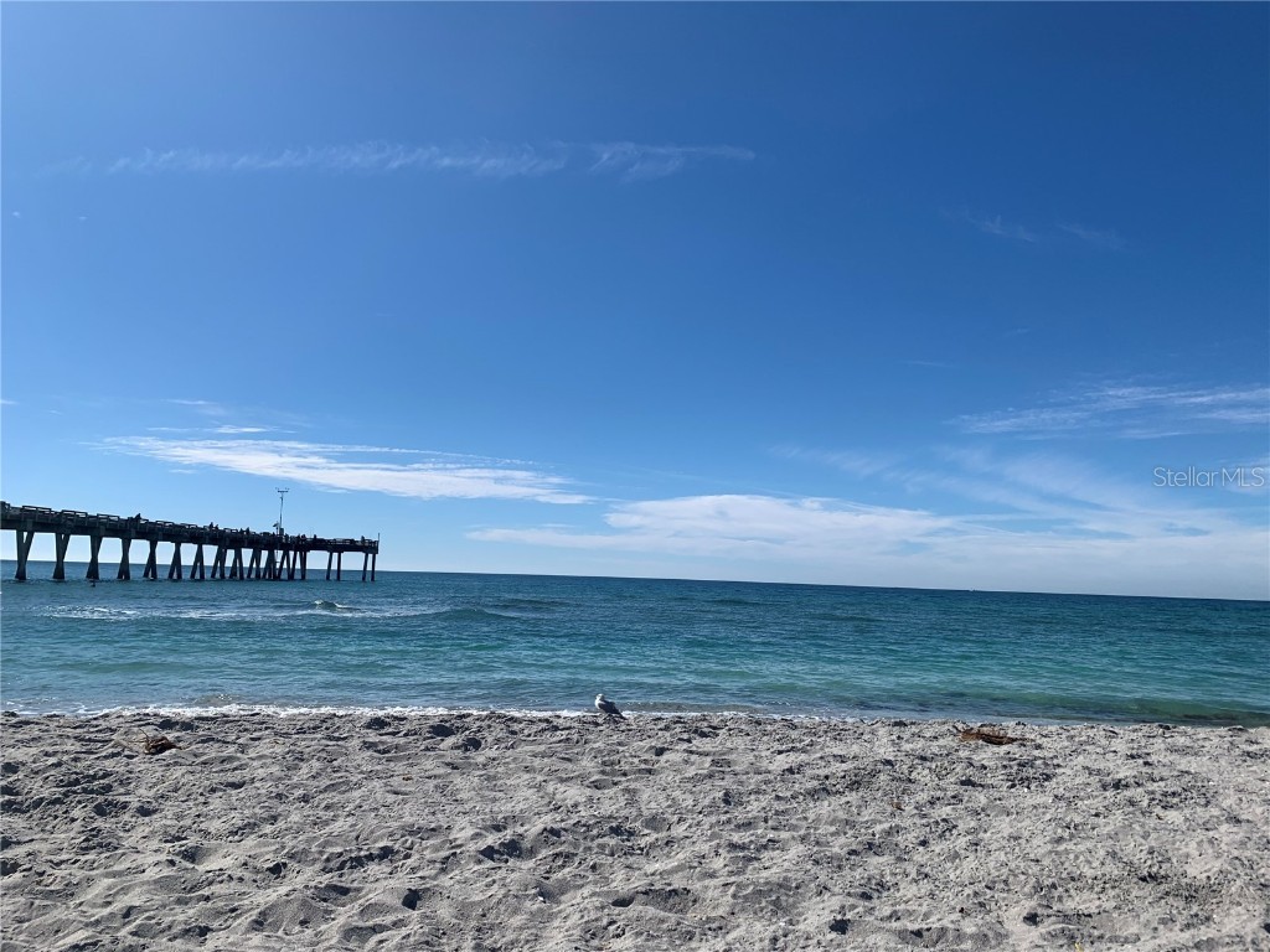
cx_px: 635
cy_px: 476
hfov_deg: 67.3
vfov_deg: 53.1
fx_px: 954
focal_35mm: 26
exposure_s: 1/4902
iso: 25
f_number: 1.8
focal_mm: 4.25
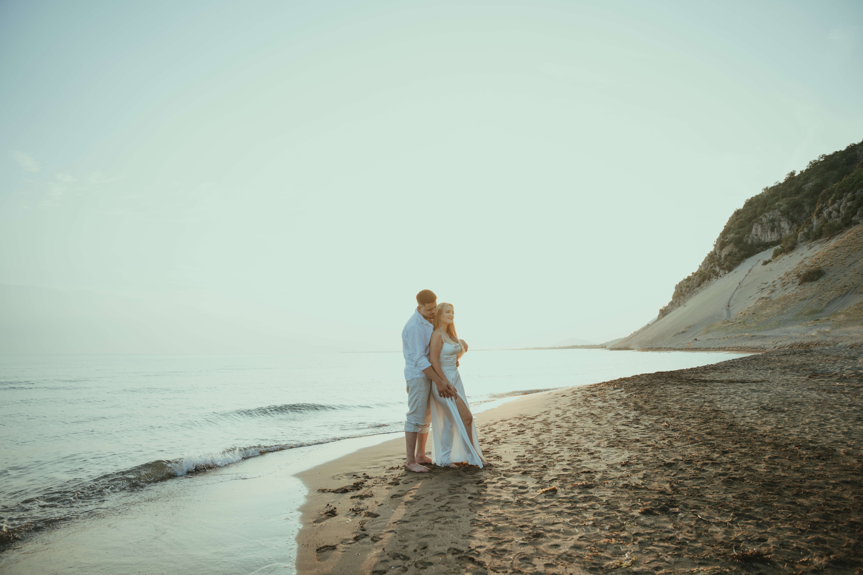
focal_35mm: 24
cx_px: 432
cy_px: 288
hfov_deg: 73.7
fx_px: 575
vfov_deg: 53.1
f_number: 2.8
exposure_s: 1/400
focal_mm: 24
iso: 250
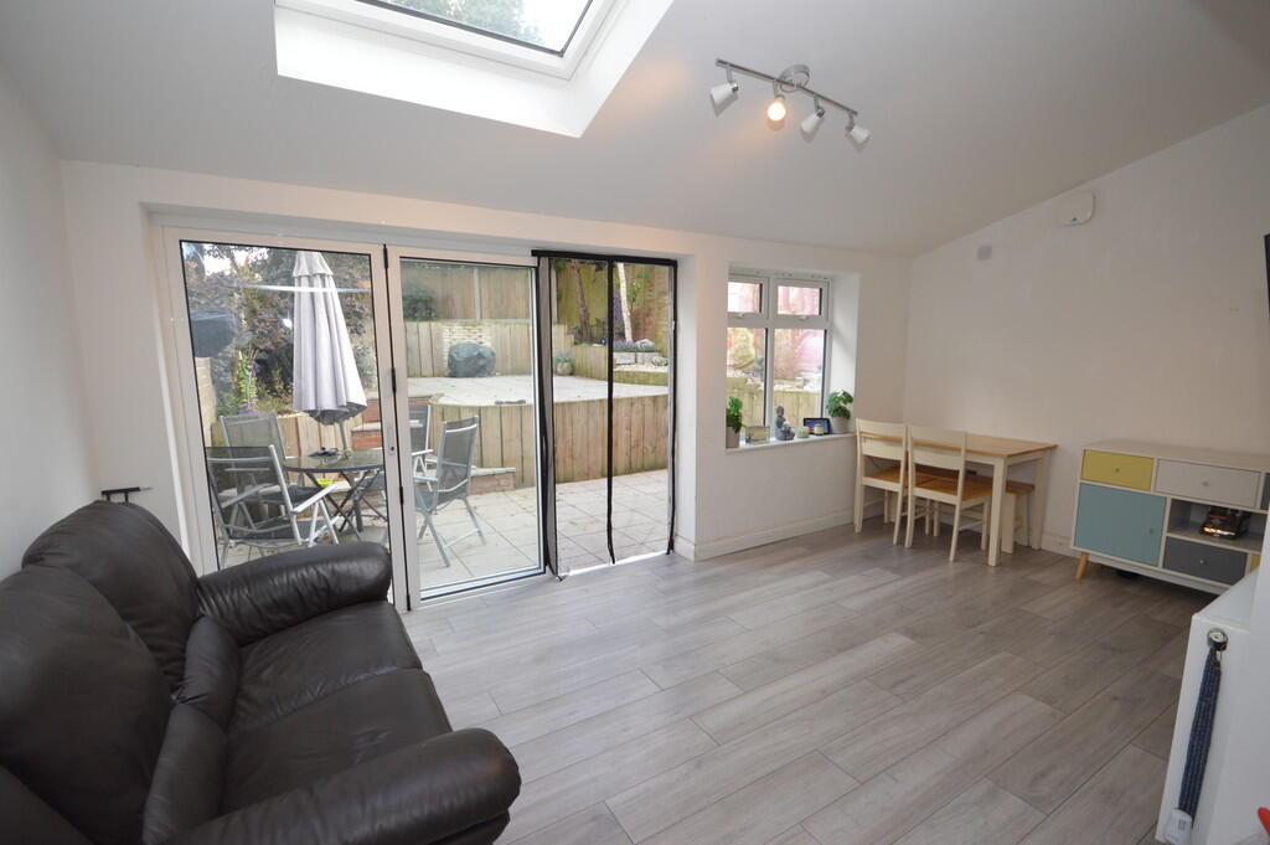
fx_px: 529
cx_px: 635
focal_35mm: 15
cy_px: 422
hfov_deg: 100.4
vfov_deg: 77.2
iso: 400
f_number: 5
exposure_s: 1/100
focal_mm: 10
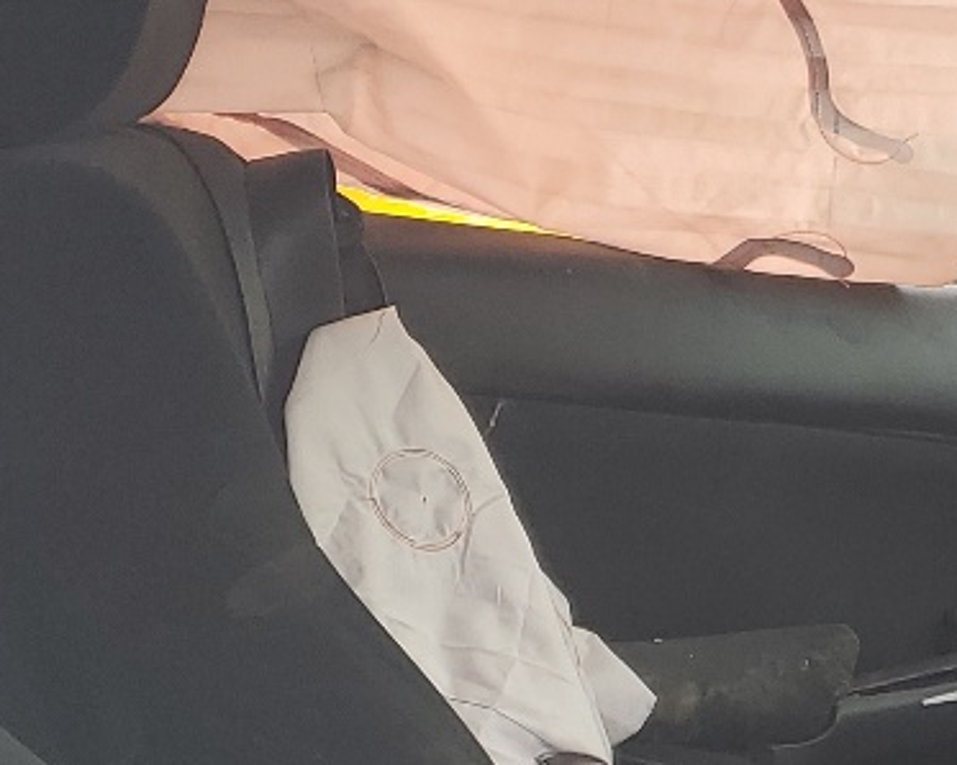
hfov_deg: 17.1
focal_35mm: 109
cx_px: 1052
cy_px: 852
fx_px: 3086
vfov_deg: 13.8
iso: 50
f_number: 1.5
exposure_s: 1/161
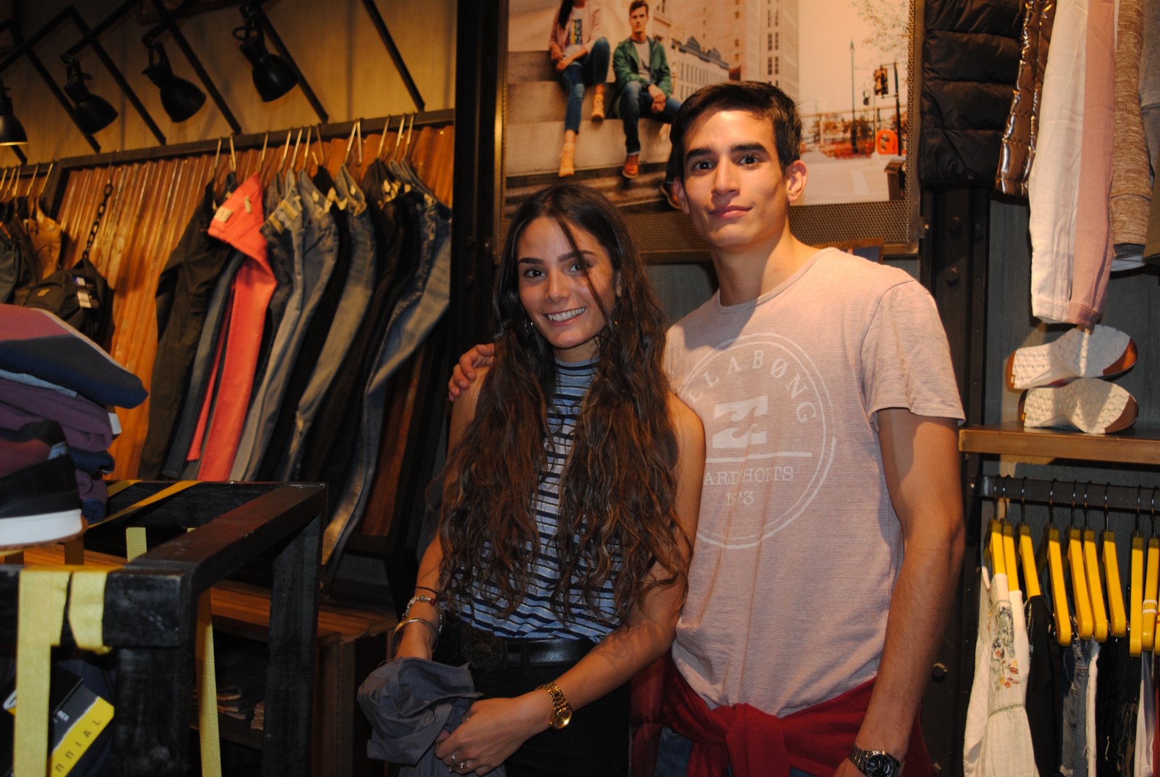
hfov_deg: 49.5
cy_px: 388
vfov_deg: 34.3
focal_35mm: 39
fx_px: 1258
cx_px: 580
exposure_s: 1/60
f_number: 4
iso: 200
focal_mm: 26
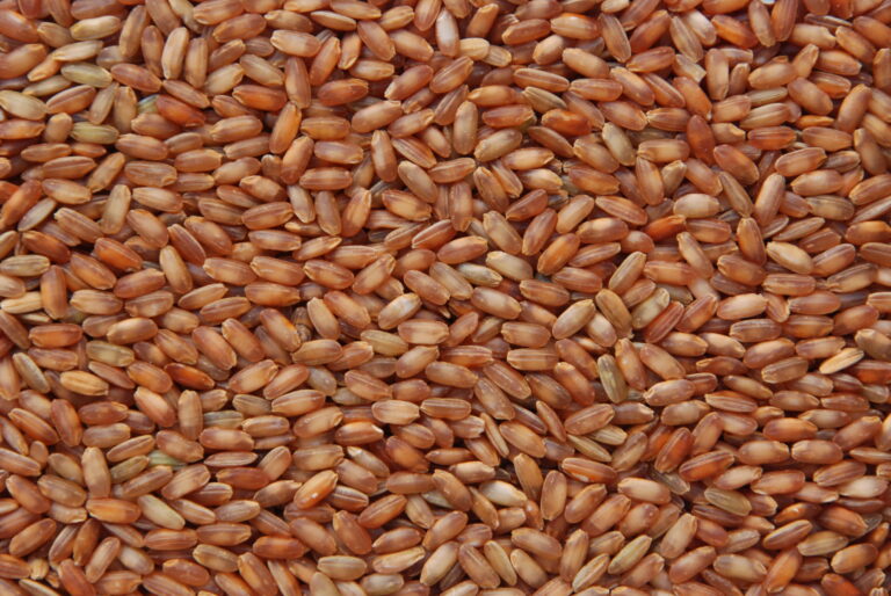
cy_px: 298
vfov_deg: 8.7
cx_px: 446
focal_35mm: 158
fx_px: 3903
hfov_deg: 13.0
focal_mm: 105
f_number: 11
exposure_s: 1/80
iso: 800
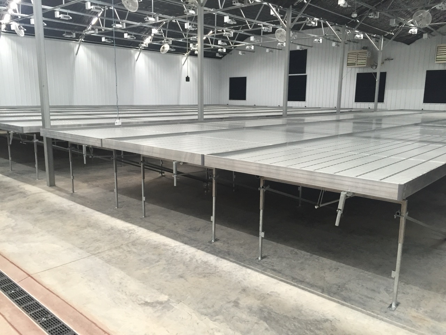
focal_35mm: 29
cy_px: 168
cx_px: 223
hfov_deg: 61.7
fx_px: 374
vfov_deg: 48.2
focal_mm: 4.15
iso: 100
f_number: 2.2
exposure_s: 1/30
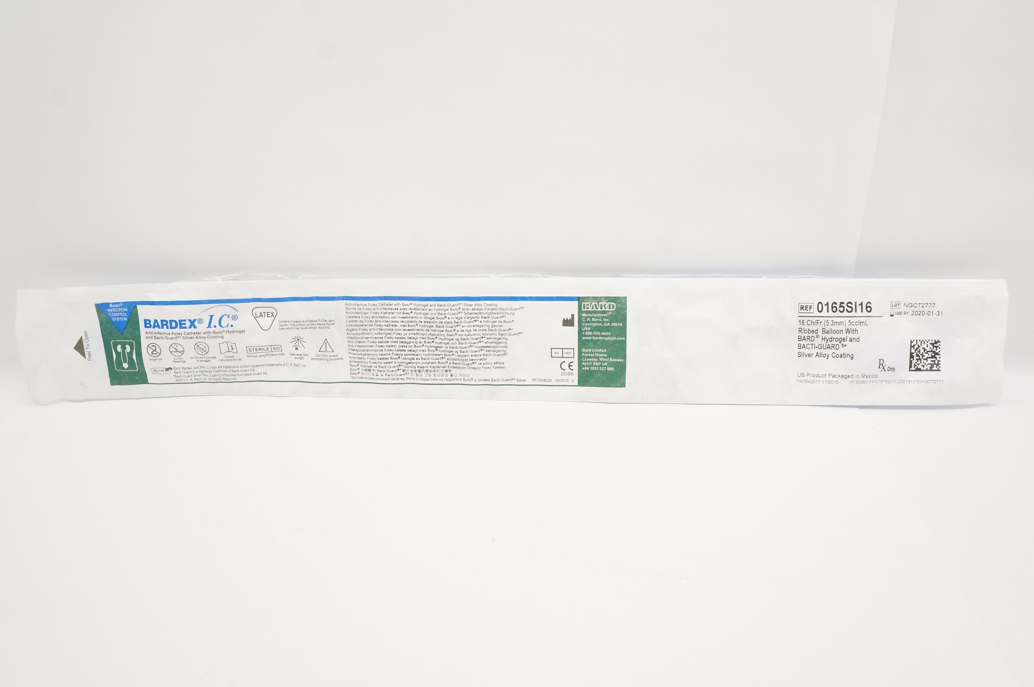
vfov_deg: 47.8
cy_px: 344
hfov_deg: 67.4
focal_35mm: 27
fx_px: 775
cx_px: 517
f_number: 8
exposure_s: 1/250
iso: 3200
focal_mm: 18
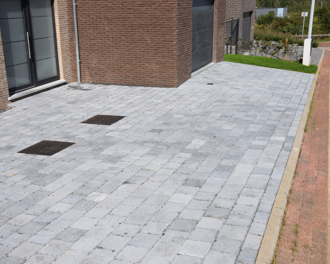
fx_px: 371
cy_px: 130
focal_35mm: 38
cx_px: 148
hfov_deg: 47.9
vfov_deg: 39.2
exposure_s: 1/500
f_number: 11
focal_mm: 22
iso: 200
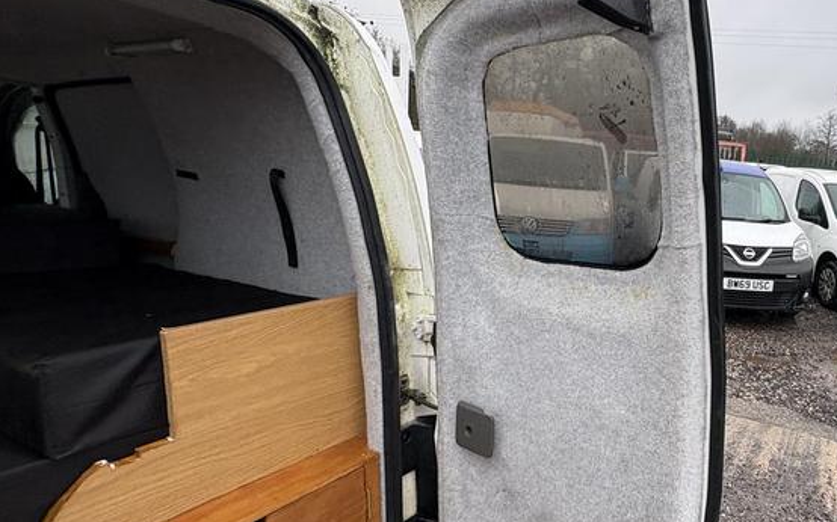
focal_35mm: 24
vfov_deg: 51.0
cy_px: 250
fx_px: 547
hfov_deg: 69.3
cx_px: 639
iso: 40
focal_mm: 2.22
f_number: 2.2
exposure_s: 1/99
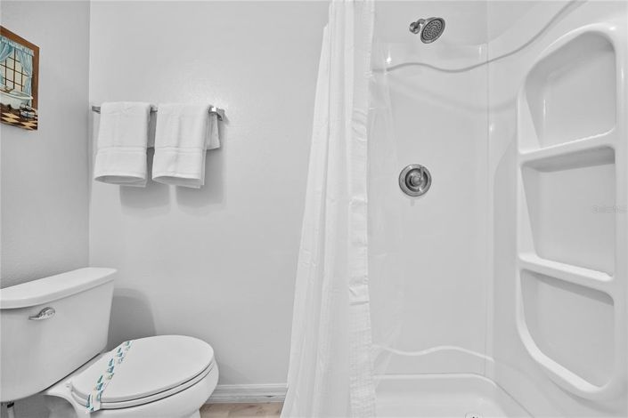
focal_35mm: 12
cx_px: 314
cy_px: 209
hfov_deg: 112.6
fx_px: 209
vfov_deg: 90.0
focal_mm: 12
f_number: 6.3
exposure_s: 1/3
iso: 320
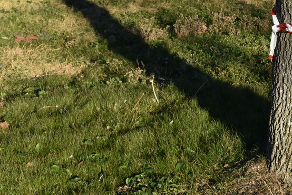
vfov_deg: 13.0
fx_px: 844
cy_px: 8
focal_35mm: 104
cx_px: 305
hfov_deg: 19.0
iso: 200
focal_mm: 32
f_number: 8
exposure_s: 1/320
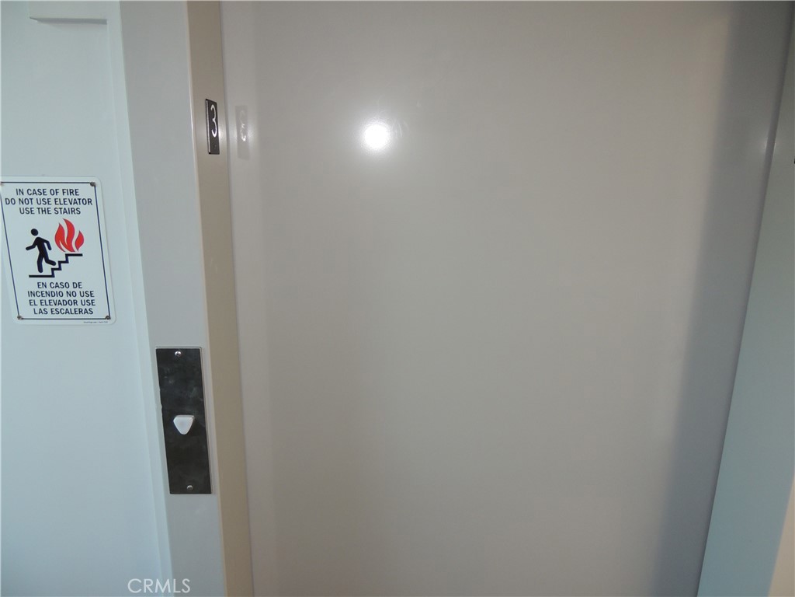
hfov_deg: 71.6
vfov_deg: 56.8
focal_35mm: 24
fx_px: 551
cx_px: 398
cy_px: 298
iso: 200
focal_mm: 4.3
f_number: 3
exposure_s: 1/30
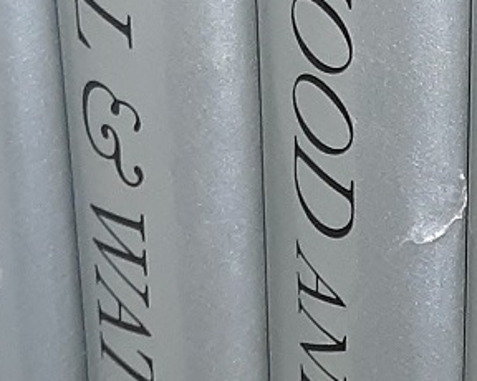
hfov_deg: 9.7
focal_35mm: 196
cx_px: 576
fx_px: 2765
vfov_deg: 7.8
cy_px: 419
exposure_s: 1/120
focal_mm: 3.7
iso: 64
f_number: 1.7
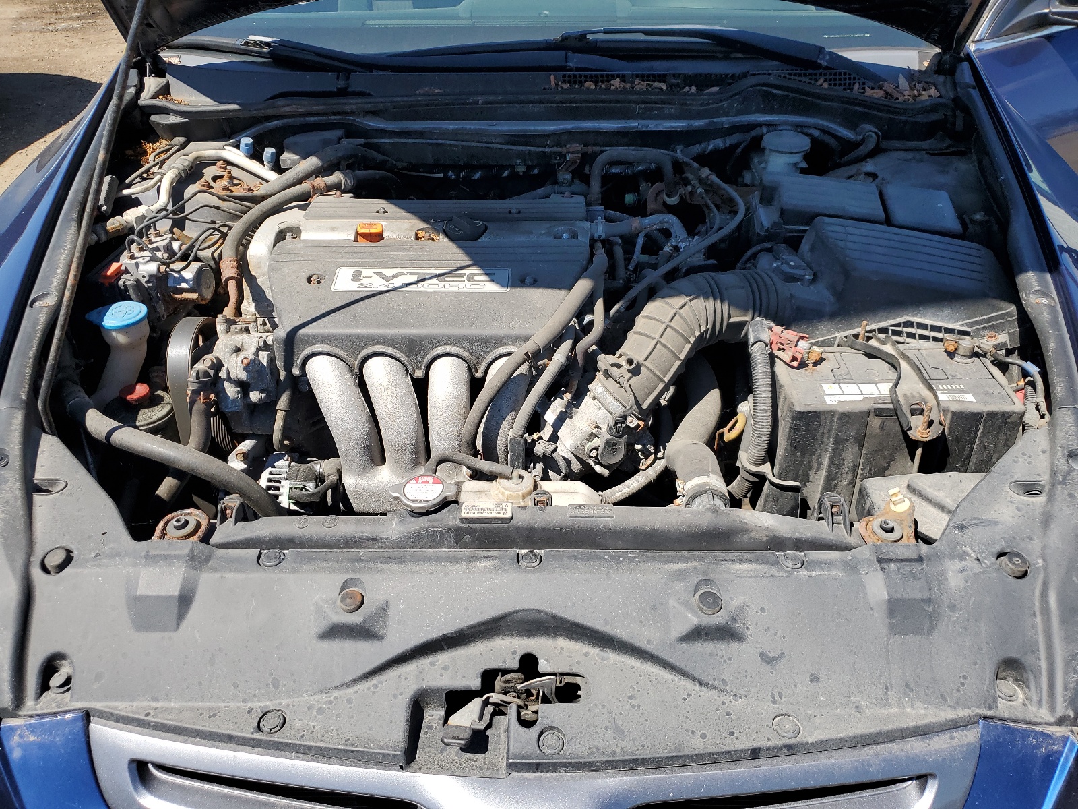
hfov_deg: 67.3
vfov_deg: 53.1
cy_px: 404
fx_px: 810
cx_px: 539
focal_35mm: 26
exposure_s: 1/2000
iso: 50
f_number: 1.5
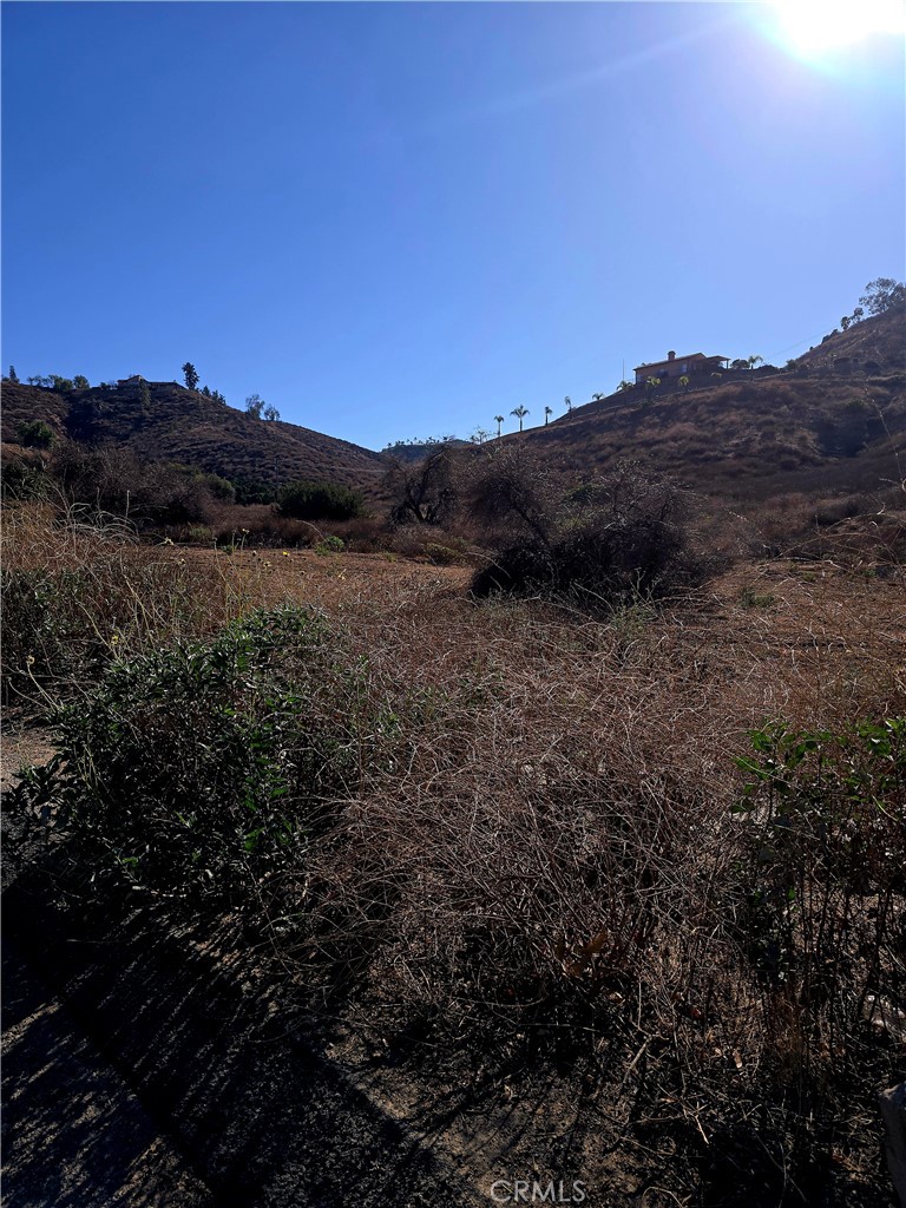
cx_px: 453
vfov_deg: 73.9
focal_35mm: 23
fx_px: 803
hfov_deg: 58.9
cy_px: 604
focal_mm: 6.3
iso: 12
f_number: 1.7
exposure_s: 1/1111
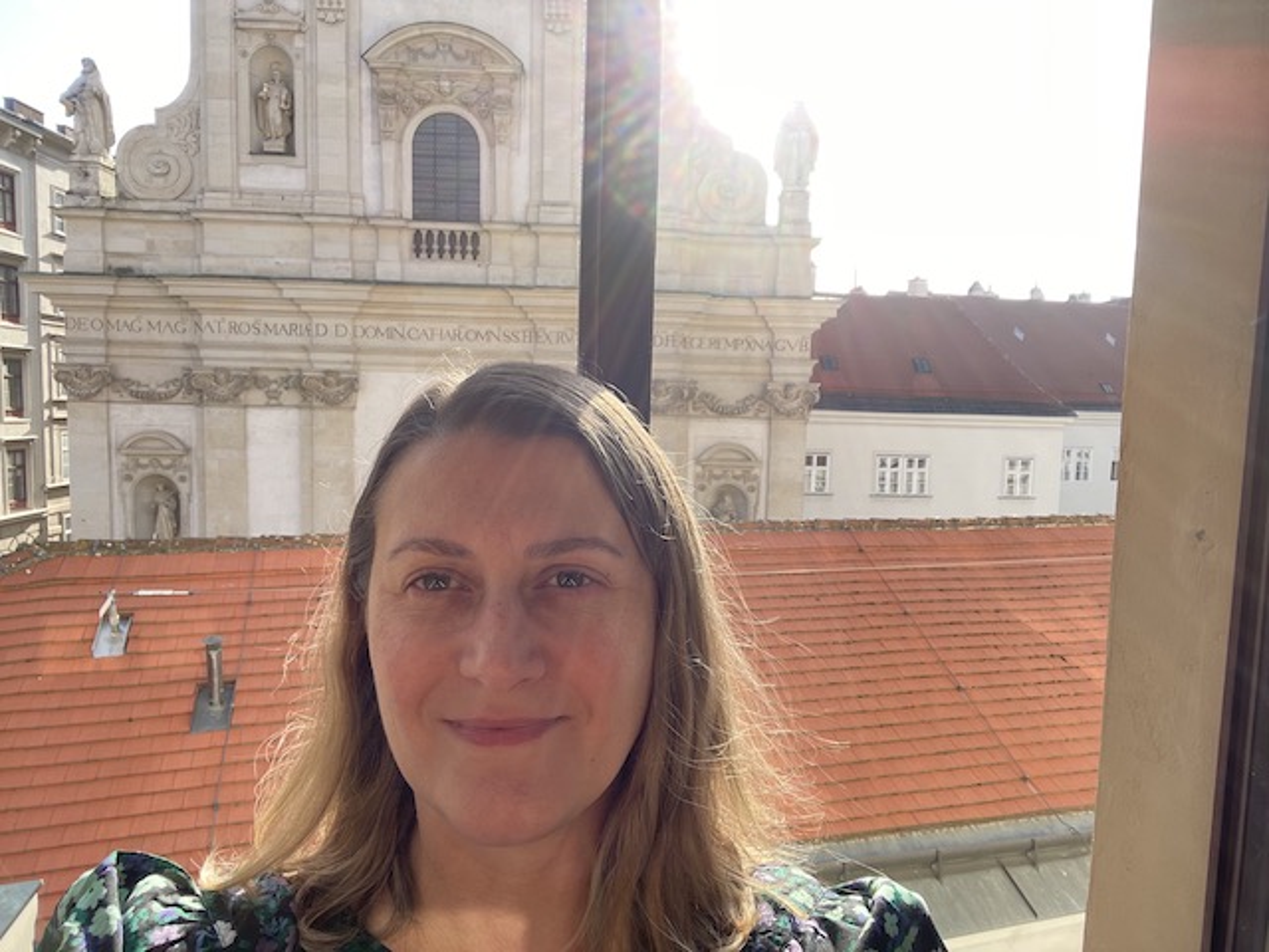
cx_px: 634
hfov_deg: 73.9
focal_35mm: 23
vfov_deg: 58.9
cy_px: 476
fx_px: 843
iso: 25
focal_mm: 2.71
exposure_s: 1/164
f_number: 2.2
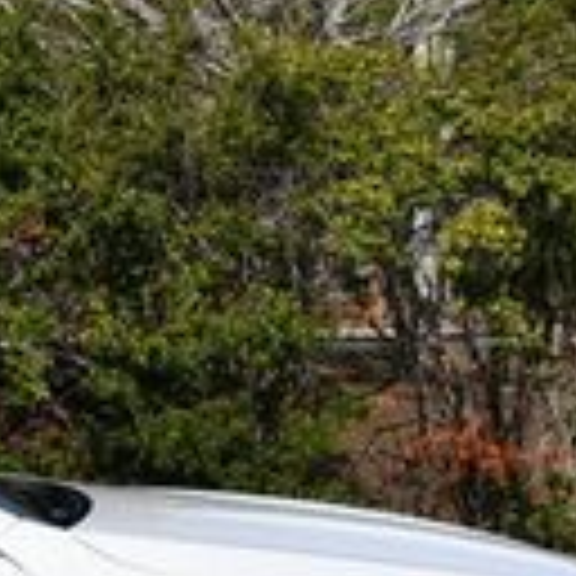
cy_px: 324
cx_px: -482
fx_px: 5121
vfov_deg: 6.4
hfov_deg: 6.3
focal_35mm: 272
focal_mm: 32
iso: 100
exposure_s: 1/400
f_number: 10
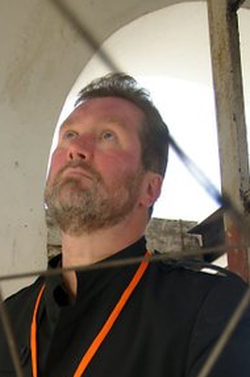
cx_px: 60
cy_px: 392
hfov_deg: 15.4
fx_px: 919
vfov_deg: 22.1
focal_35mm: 88
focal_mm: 28
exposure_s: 1/160
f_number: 5.6
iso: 200
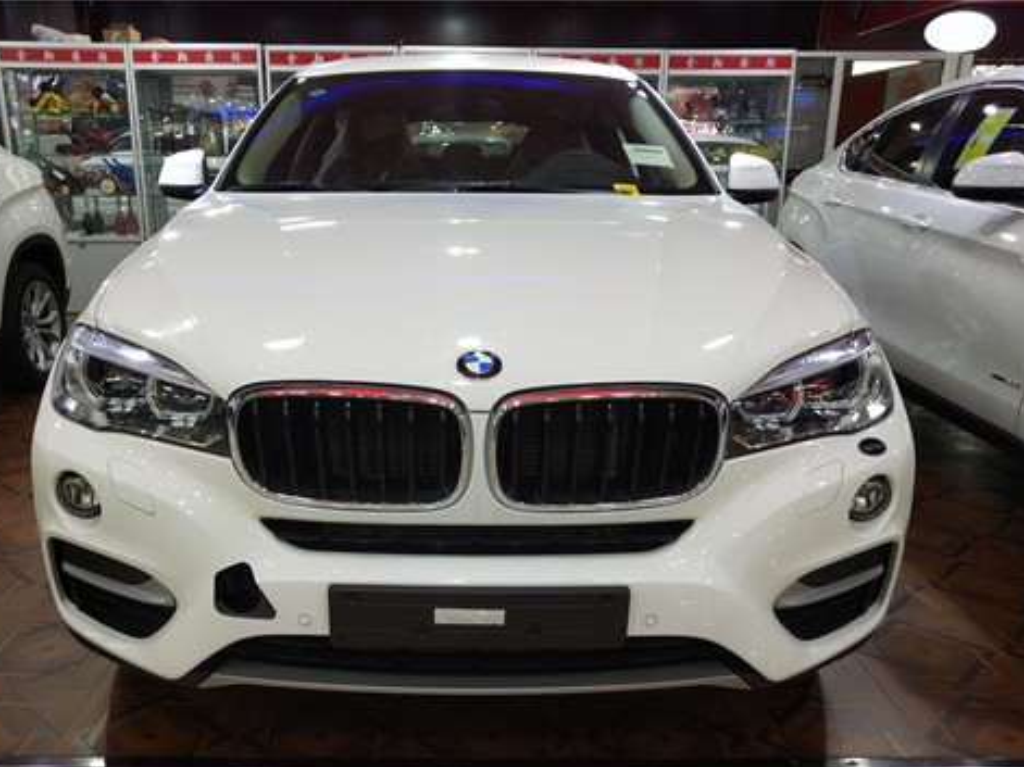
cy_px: 445
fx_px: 1035
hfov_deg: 52.5
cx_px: 461
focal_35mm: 35
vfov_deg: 40.6
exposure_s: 1/50
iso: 142
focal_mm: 3.95
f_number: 1.8
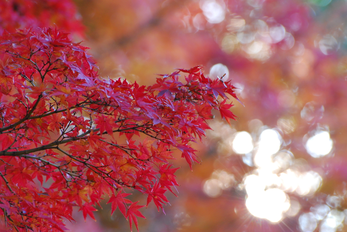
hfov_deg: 8.1
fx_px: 2460
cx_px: 174
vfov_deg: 5.4
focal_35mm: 255
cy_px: 116
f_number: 5
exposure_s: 1/125
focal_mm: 170
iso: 400
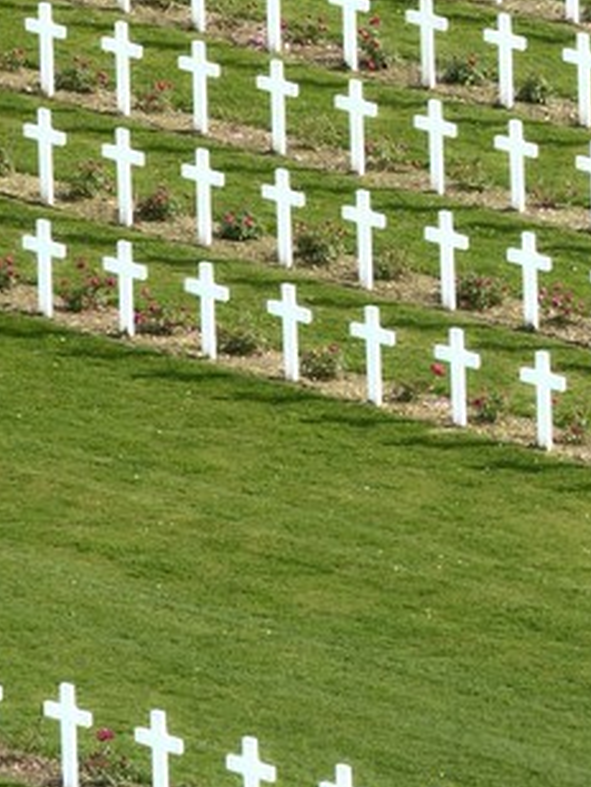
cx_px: -709
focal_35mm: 747
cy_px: -1108
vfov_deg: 2.6
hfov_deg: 2.0
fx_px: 16993
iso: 200
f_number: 10
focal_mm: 150
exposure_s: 1/250
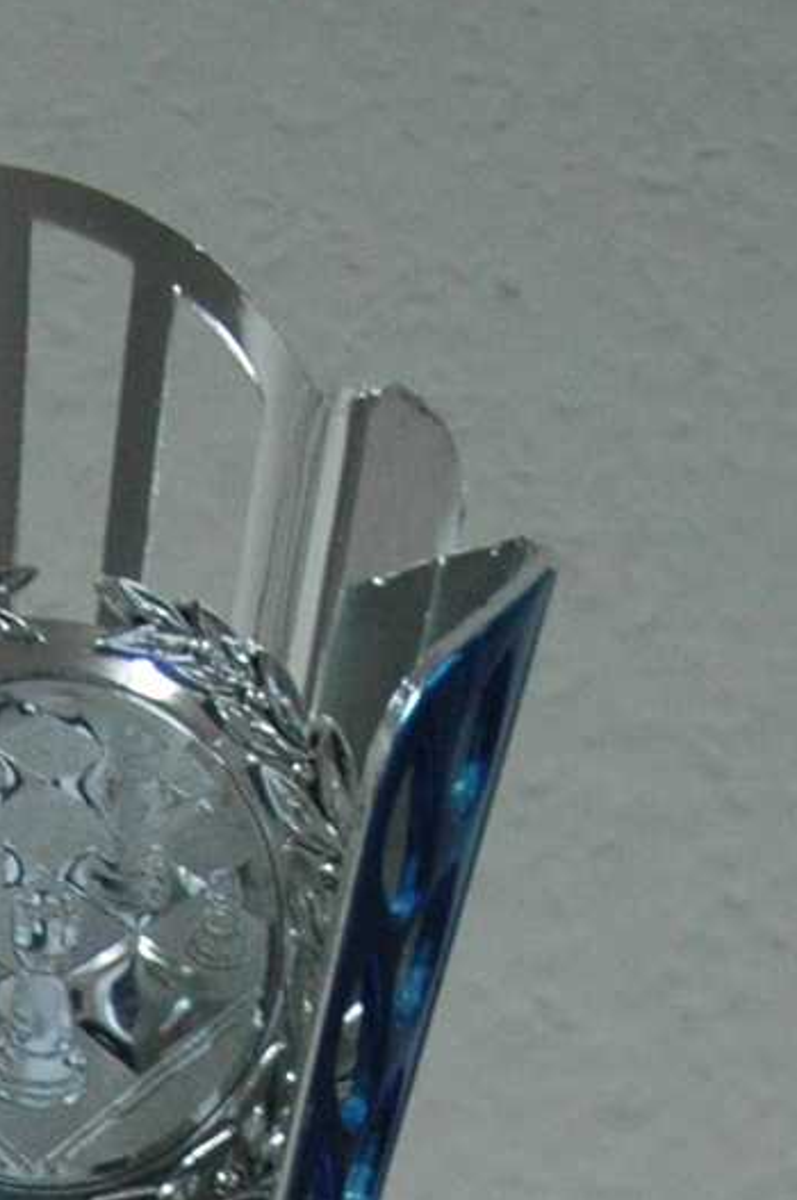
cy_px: 1945
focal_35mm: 137
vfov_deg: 13.8
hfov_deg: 9.9
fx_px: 4561
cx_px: 14
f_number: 3.8
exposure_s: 1/125
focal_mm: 20
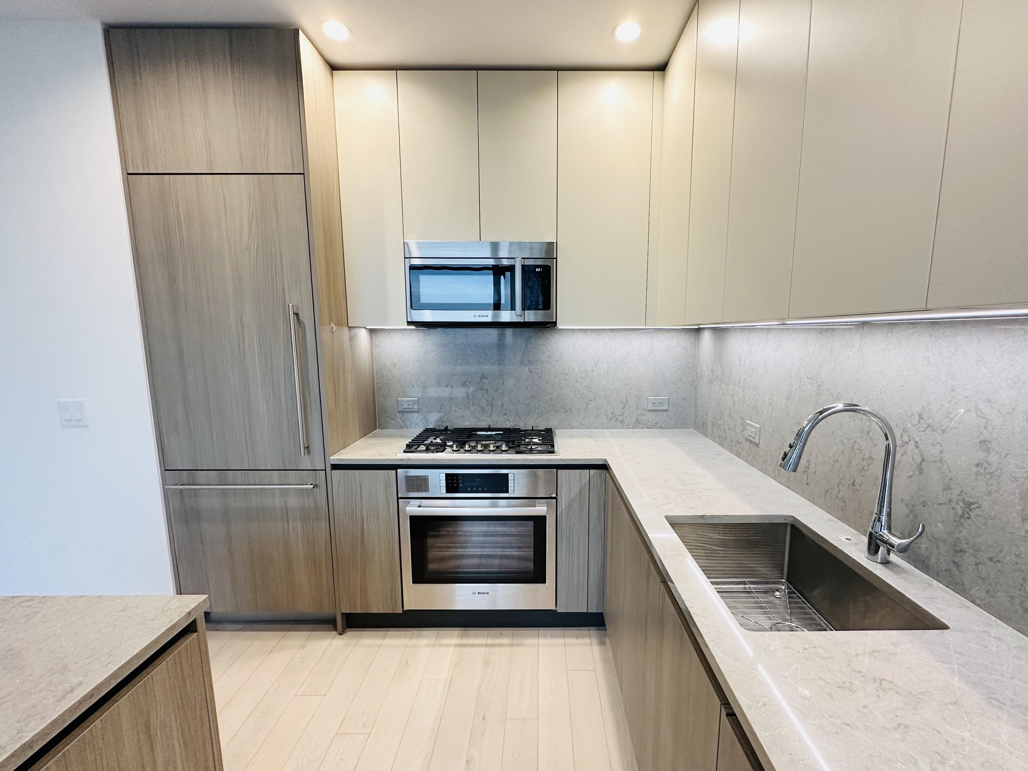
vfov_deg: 81.7
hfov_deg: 98.1
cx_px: 541
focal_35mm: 15
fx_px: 445
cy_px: 398
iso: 250
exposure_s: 1/120
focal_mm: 2.22
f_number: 2.2
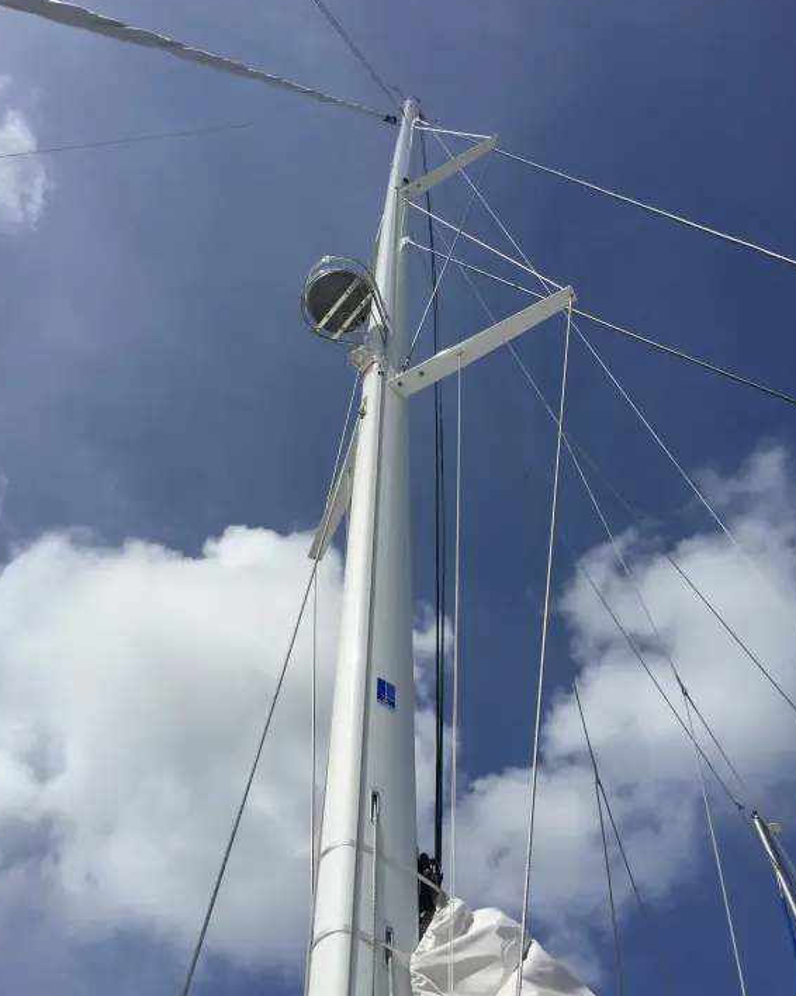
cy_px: 523
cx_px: 383
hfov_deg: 45.8
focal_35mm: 32
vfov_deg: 55.6
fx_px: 943
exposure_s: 1/5650
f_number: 2.2
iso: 32
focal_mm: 4.15
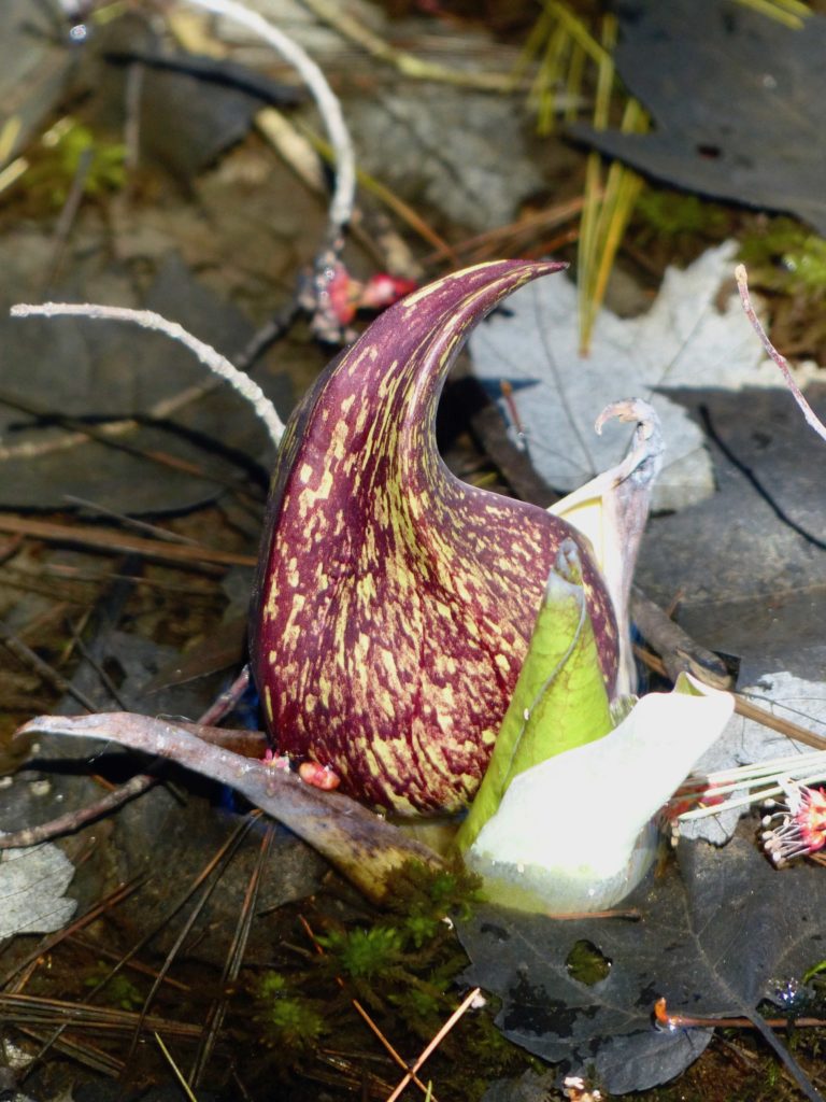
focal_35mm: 600
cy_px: 551
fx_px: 19089
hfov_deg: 2.5
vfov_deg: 3.3
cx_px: 413
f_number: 3.2
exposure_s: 1/100
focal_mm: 108
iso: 160
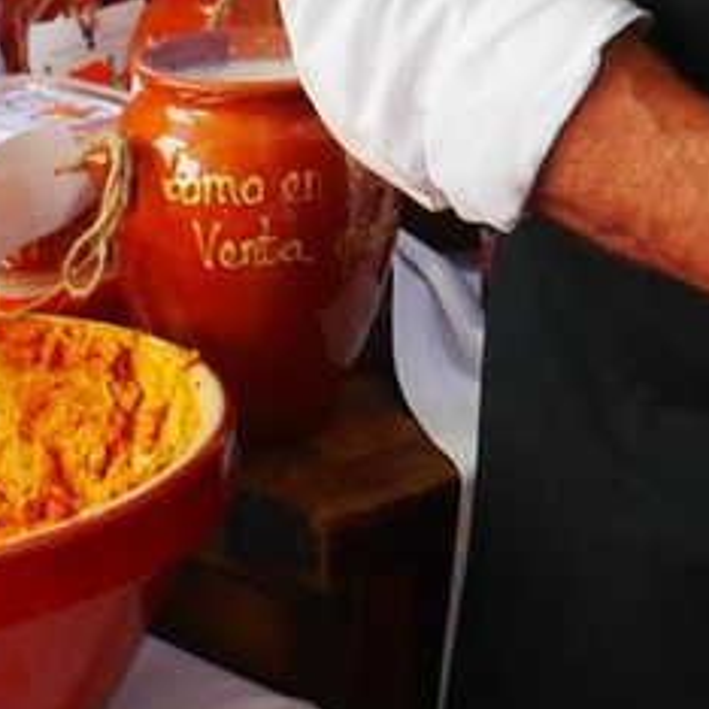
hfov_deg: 9.7
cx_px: 1363
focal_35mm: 169
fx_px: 3916
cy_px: -611
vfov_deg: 9.8
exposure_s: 1/200
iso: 200
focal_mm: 14
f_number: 4.5
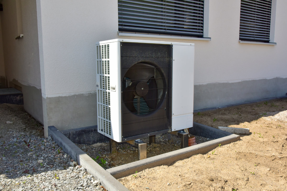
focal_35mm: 31
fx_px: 247
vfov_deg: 42.4
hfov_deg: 60.3
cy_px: 96
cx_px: 144
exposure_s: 1/320
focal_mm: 31
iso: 400
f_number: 13
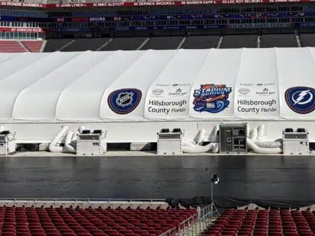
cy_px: 30
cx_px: 239
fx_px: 437
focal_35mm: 48
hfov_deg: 38.6
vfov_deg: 29.2
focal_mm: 6.8
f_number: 1.8
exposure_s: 1/14286
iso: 80
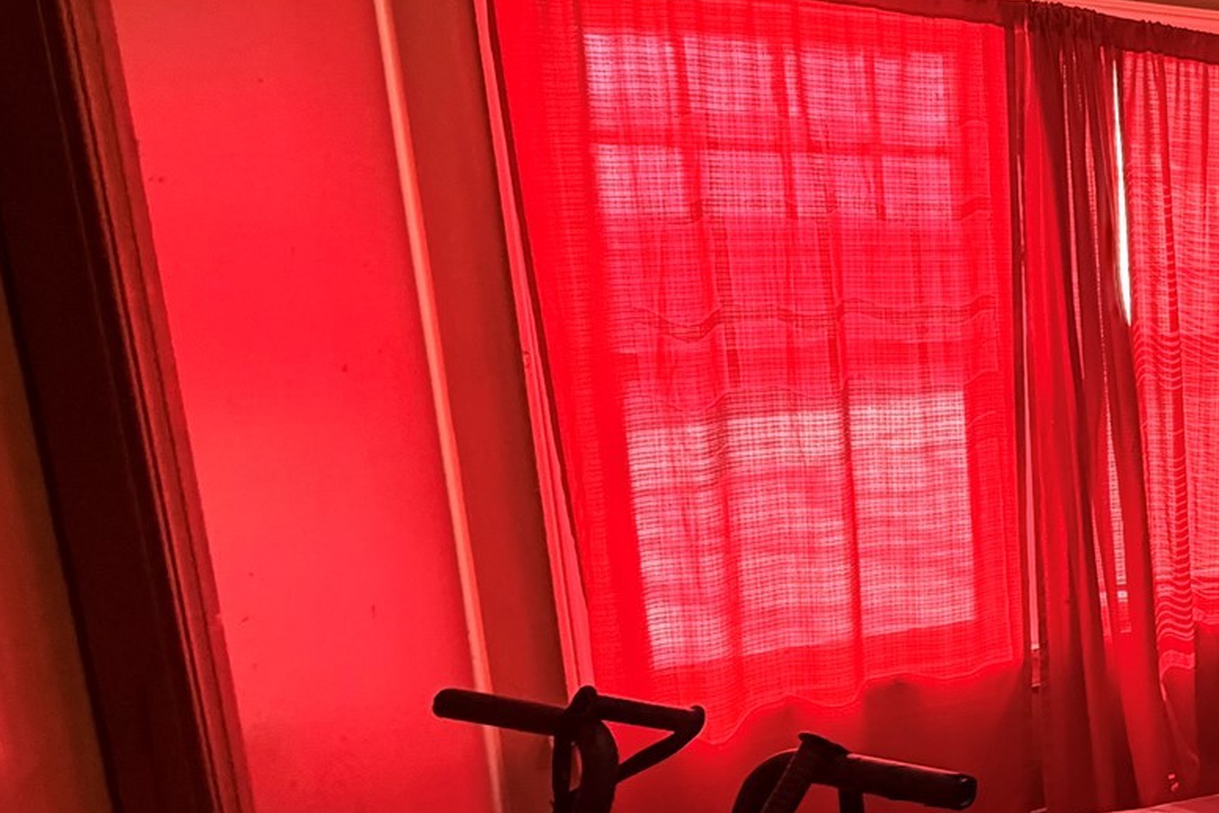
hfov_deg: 39.5
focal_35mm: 36
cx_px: 1439
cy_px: 465
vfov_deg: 36.8
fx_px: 1219
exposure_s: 1/71
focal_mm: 2.22
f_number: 2.2
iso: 320
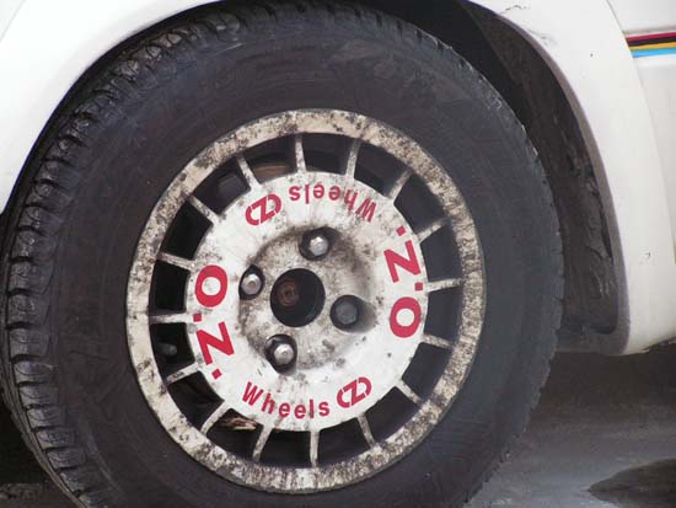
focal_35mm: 188
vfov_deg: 7.9
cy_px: 254
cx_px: 338
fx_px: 3673
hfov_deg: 10.5
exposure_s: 1/200
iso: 125
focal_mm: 31.2
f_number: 3.2
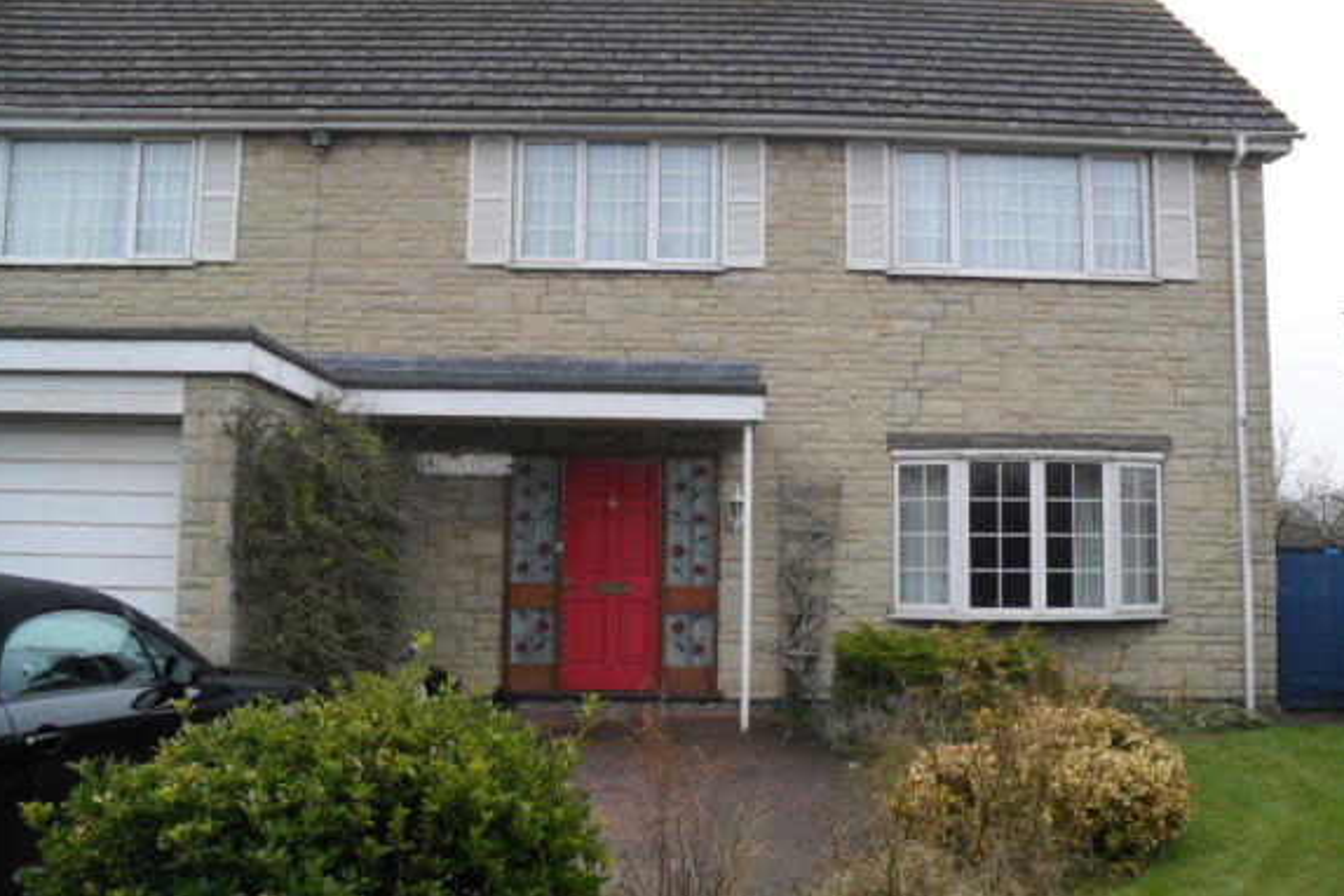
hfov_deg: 51.9
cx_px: 670
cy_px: 414
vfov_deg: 35.9
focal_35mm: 37
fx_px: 1381
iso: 80
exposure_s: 1/250
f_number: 3
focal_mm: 6.3
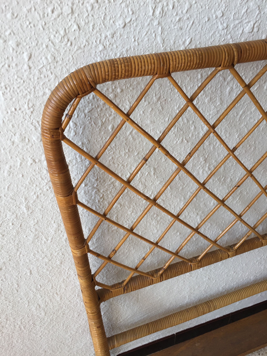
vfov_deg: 61.7
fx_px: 298
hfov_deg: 48.2
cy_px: 178
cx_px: 134
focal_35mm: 29
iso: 32
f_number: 2.2
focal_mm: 4.15
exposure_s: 1/243
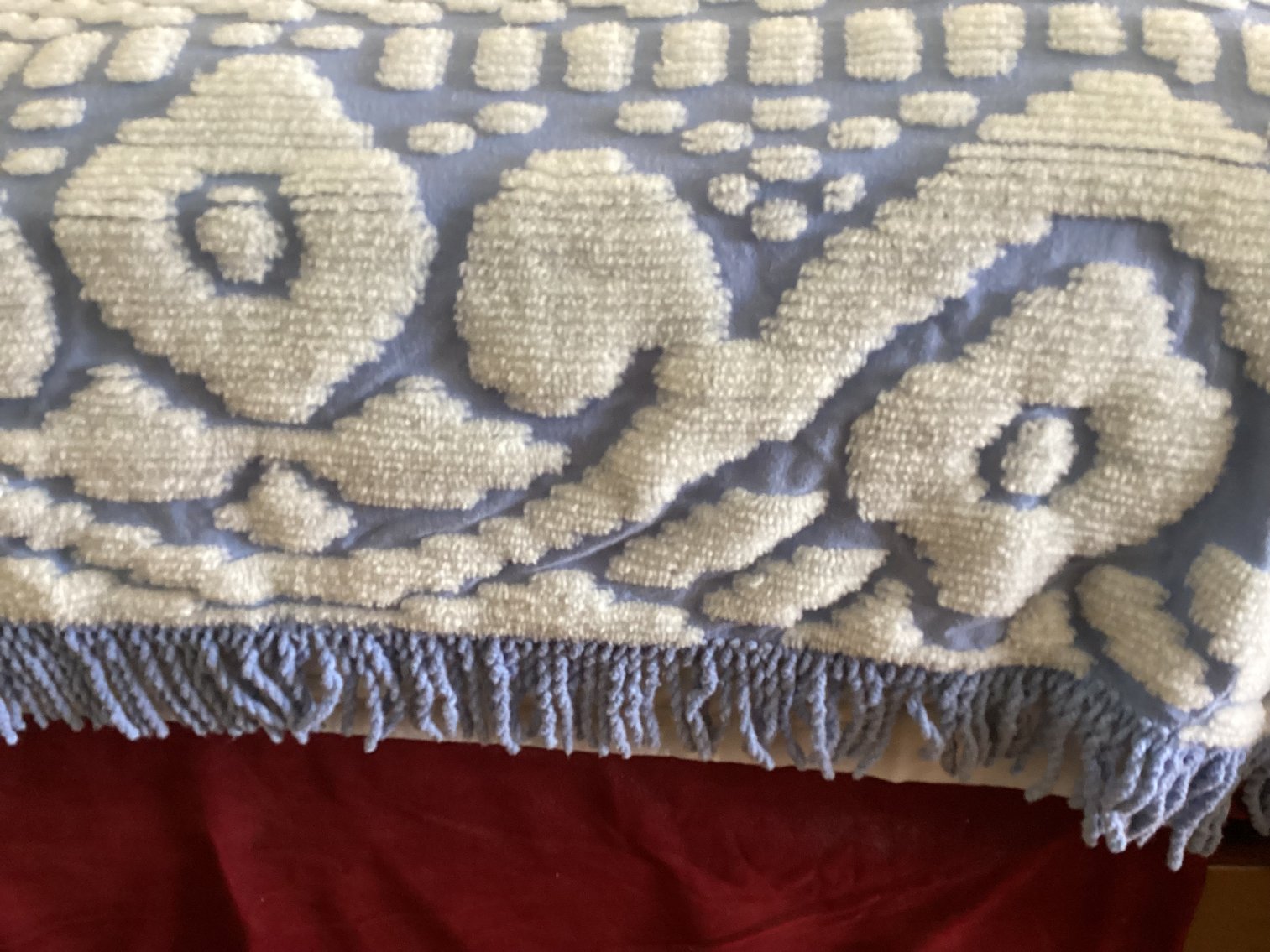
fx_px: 1137
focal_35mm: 31
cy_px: 476
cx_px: 635
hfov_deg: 58.3
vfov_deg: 45.4
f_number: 2.4
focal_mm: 3.3
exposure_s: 1/50
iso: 320
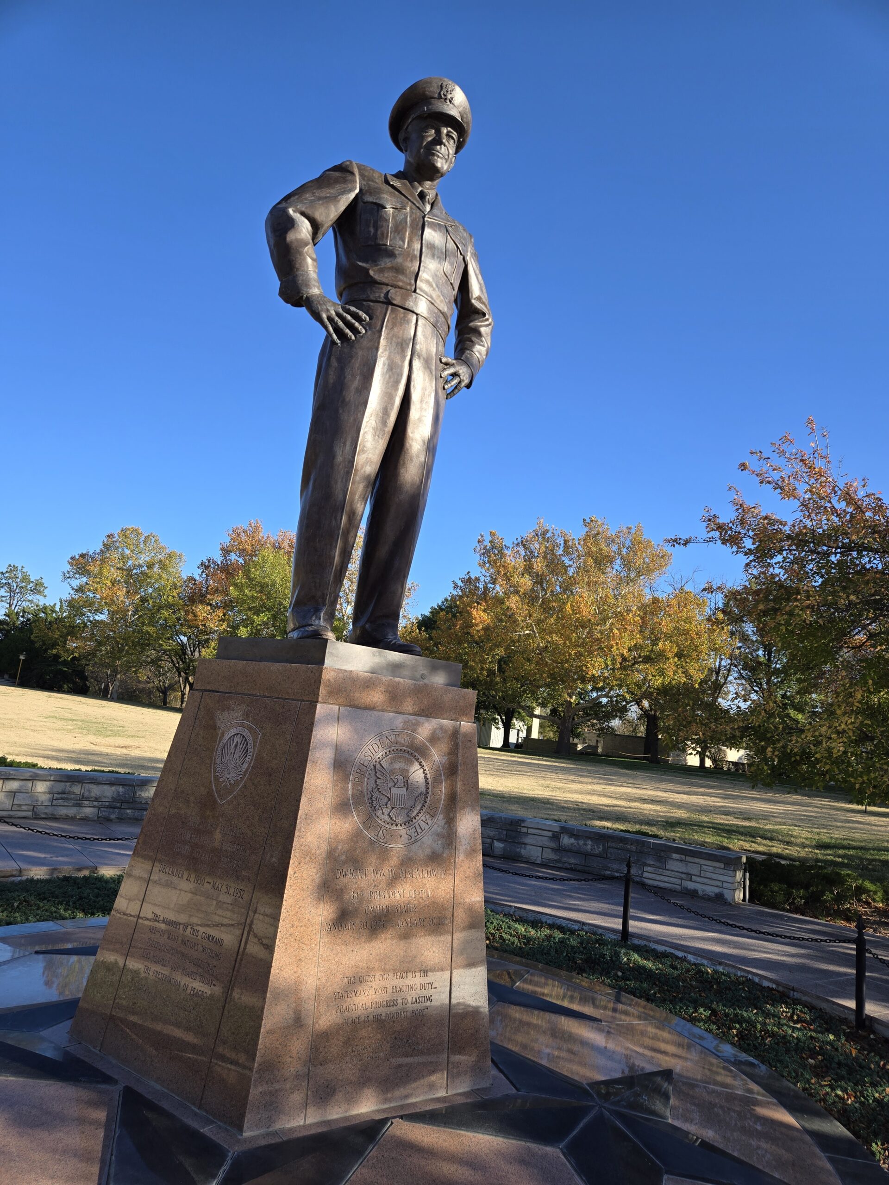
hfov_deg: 58.9
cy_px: 592
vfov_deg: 73.9
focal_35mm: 23
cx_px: 444
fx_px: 788
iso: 25
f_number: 1.8
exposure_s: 1/1008
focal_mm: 5.4
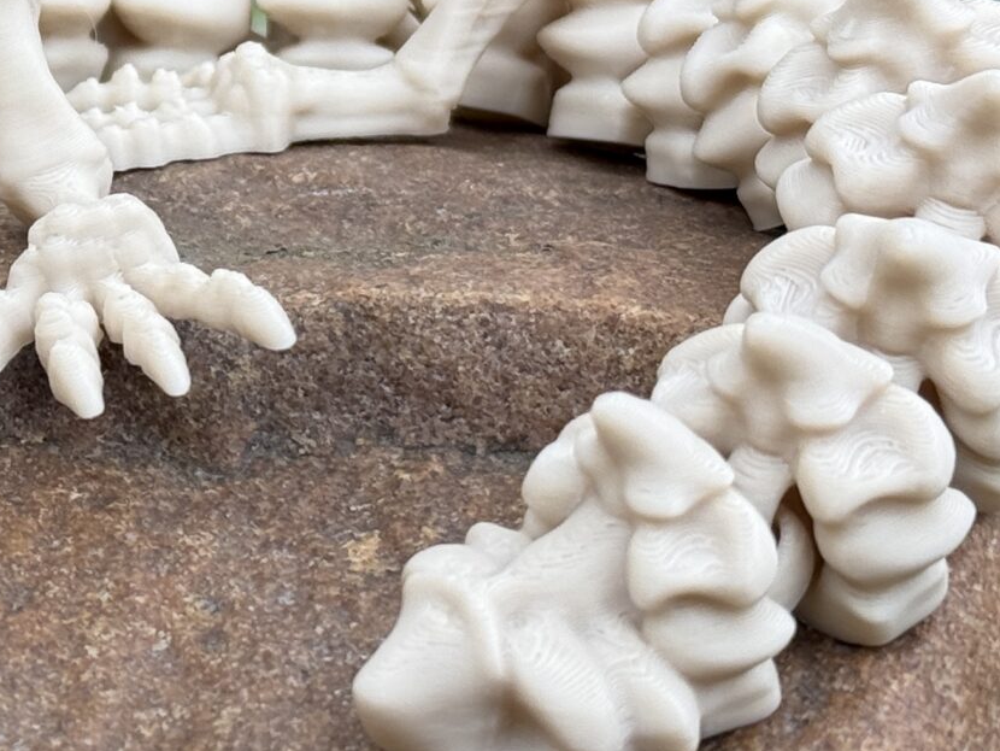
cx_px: -212
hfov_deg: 13.0
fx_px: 4277
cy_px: 71
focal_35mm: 148
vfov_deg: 10.0
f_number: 1.78
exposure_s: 1/205
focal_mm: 6.76
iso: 64
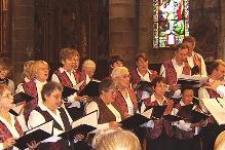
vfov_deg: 20.6
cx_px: 122
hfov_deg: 30.5
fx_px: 412
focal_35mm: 66
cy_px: 74
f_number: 2.7
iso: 141
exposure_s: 1/30
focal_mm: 8.13
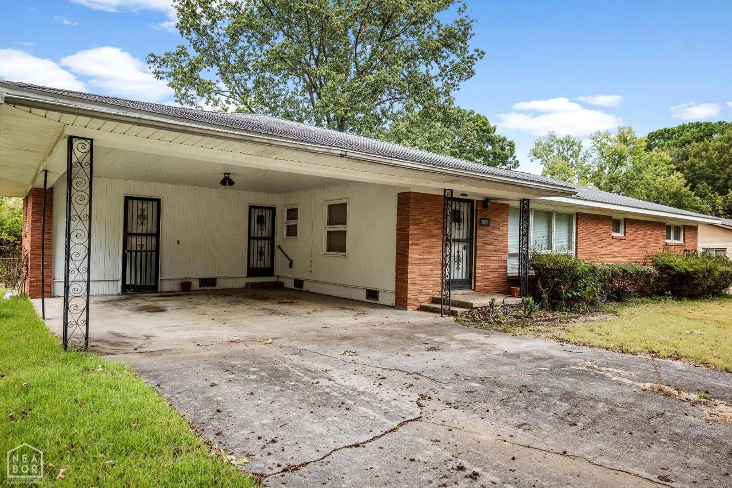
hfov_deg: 76.1
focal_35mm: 23
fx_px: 468
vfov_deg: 55.1
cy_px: 244
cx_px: 366
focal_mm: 23
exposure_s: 1/80
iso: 200
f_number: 5.6
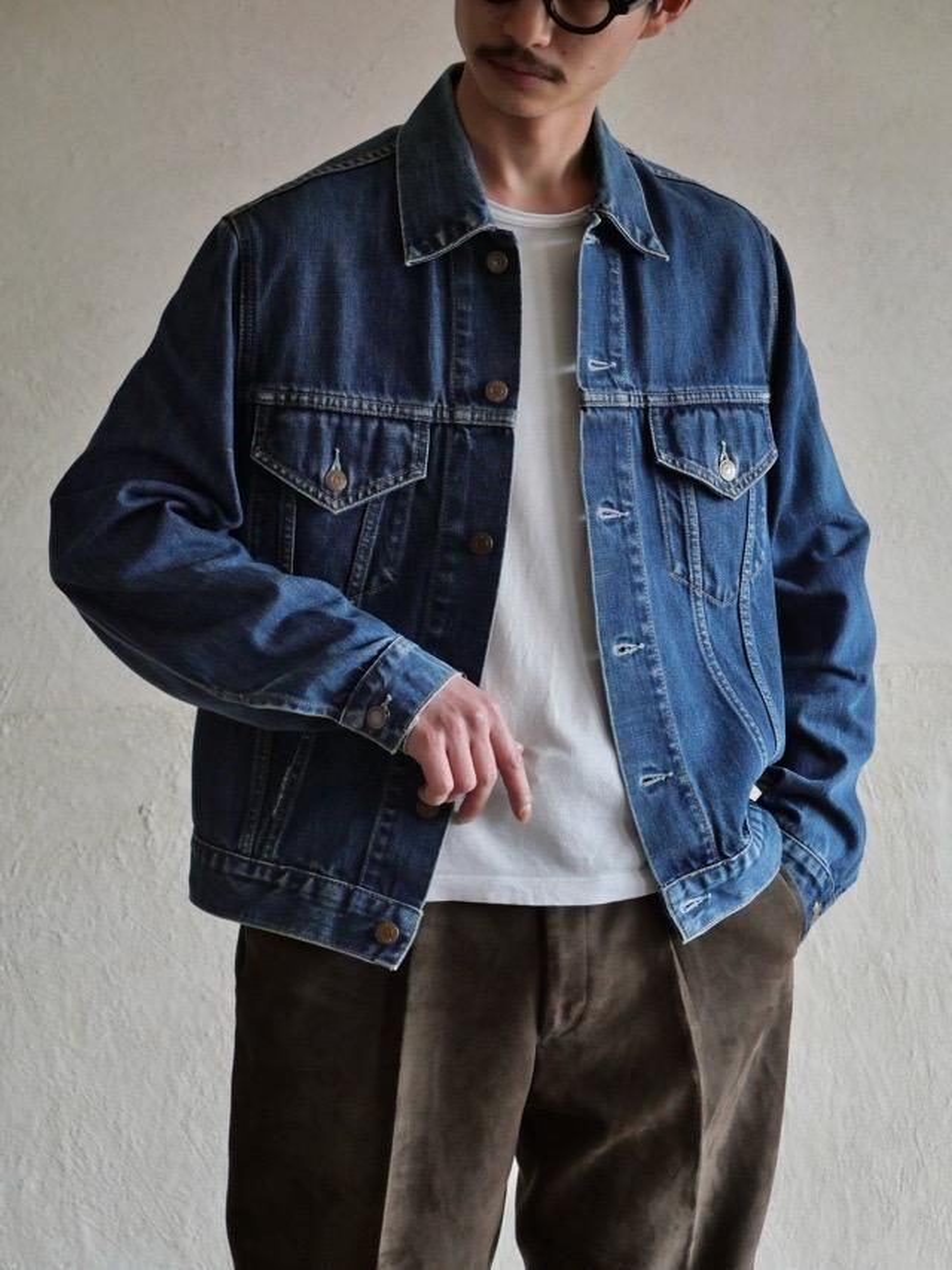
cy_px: 635
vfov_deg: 18.9
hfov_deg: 14.2
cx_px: 476
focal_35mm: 104
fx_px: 3813
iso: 1600
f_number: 4
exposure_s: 1/125
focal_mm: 52
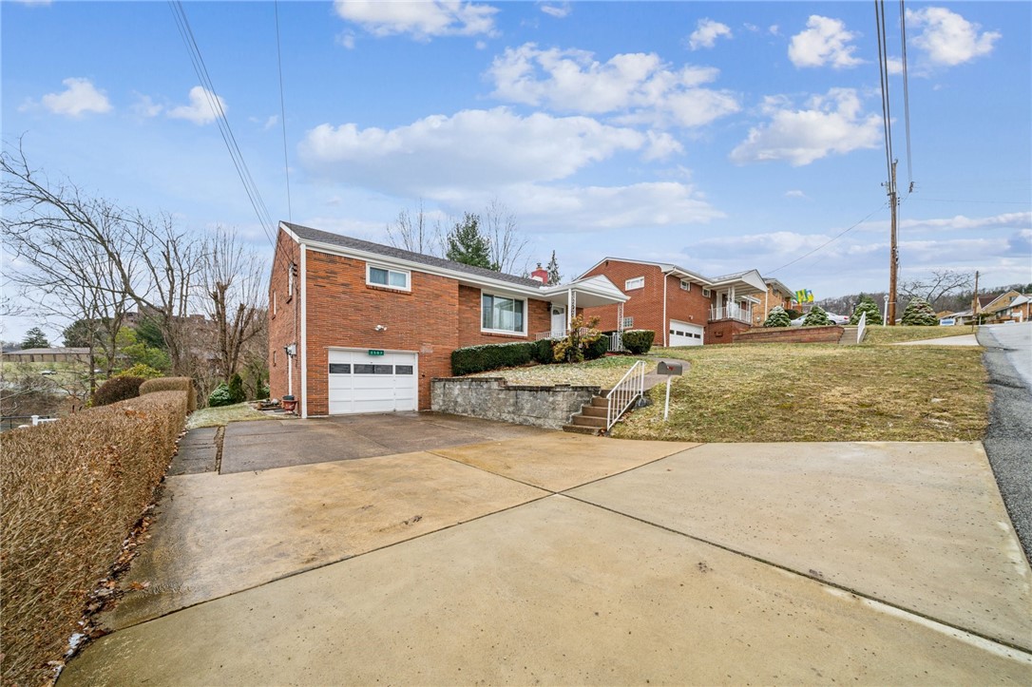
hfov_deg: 112.6
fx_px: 344
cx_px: 516
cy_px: 344
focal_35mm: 12
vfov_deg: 89.9
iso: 50
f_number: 11
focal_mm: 12
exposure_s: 1/10
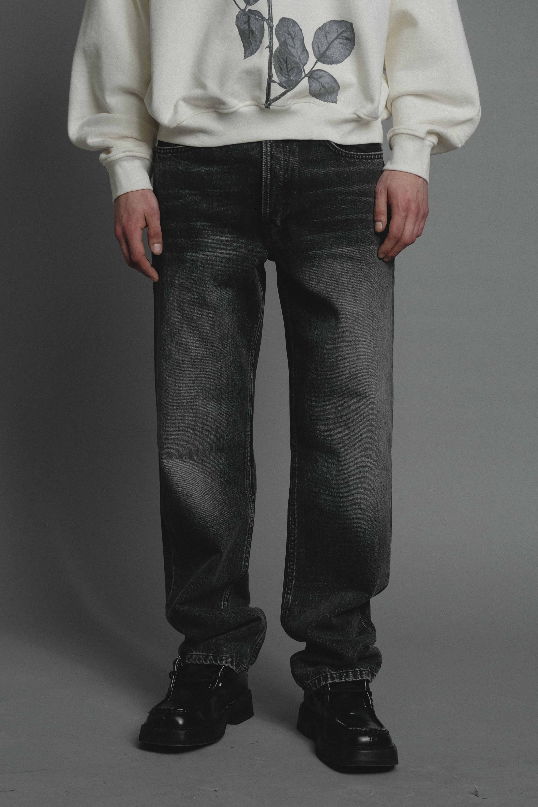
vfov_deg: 27.0
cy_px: 404
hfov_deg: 18.2
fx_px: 1681
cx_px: 269
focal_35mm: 75
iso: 800
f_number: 4.5
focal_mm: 50
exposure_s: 1/250
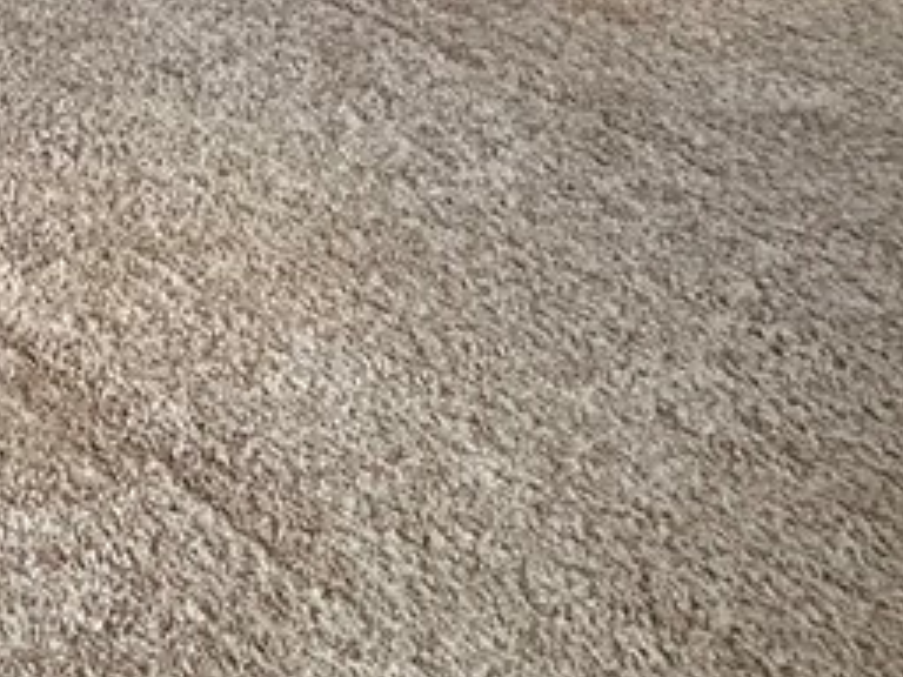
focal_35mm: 56
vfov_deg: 18.5
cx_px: -480
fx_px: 1461
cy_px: -631
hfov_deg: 25.2
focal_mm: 2.22
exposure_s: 1/60
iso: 1000
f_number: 2.2
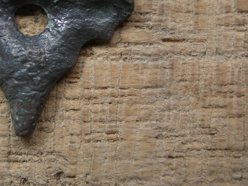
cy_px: 23
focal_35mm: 79
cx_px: 54
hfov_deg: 24.4
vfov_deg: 18.4
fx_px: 566
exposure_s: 1/50
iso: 80
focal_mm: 7.8
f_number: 2.8
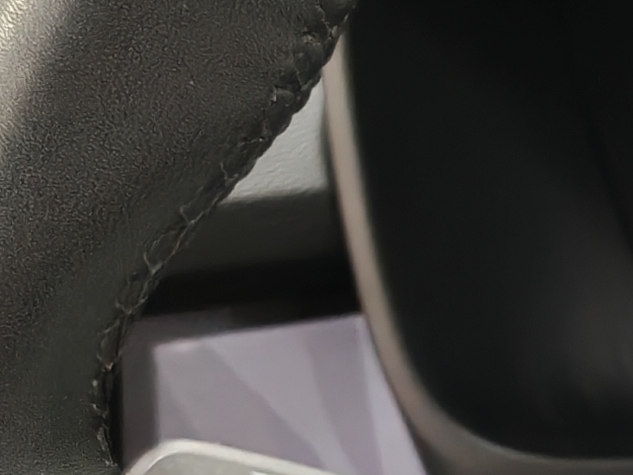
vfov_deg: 9.0
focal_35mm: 159
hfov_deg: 11.1
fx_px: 2908
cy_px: 808
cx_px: 1318
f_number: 1.9
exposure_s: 1/50
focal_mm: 6.12
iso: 1747
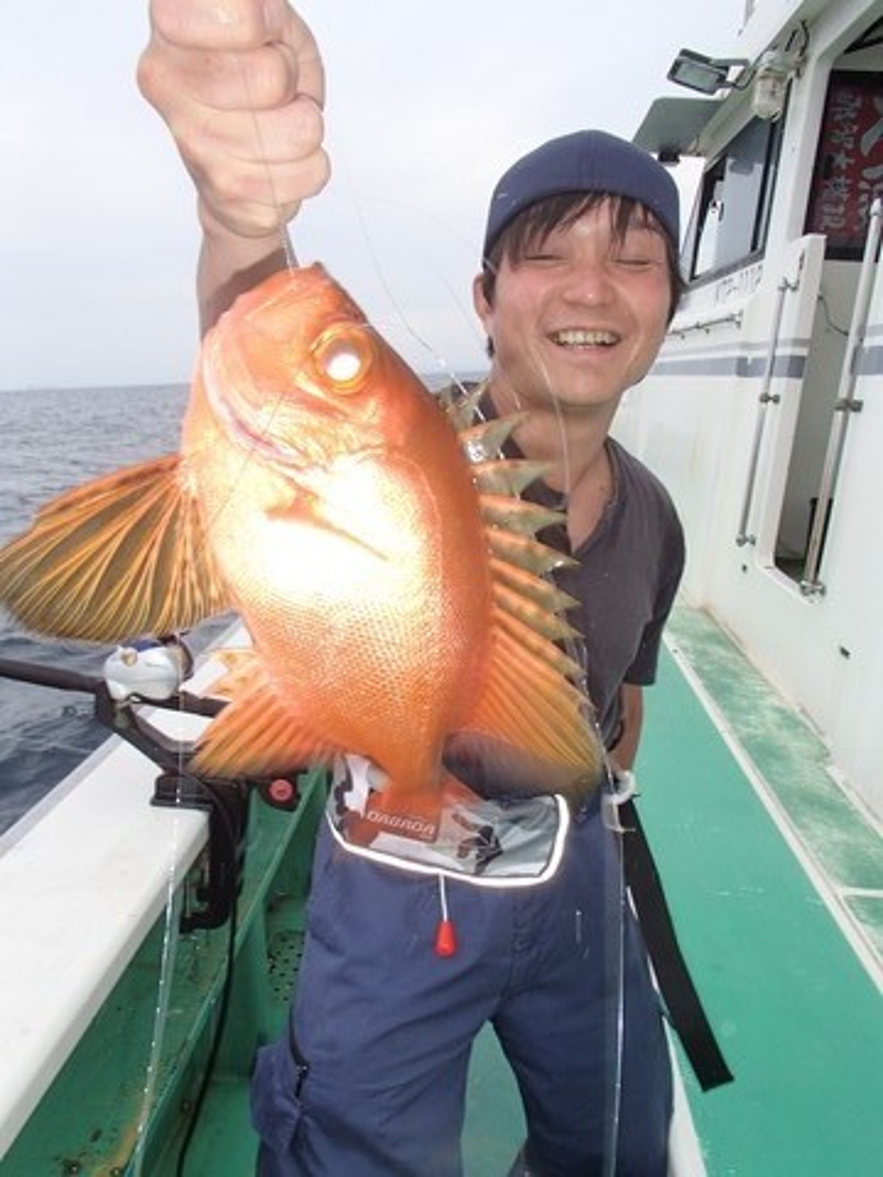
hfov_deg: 49.7
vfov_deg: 63.4
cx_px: 442
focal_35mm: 28
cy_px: 588
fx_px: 952
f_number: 3.9
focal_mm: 5
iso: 100
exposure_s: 1/80
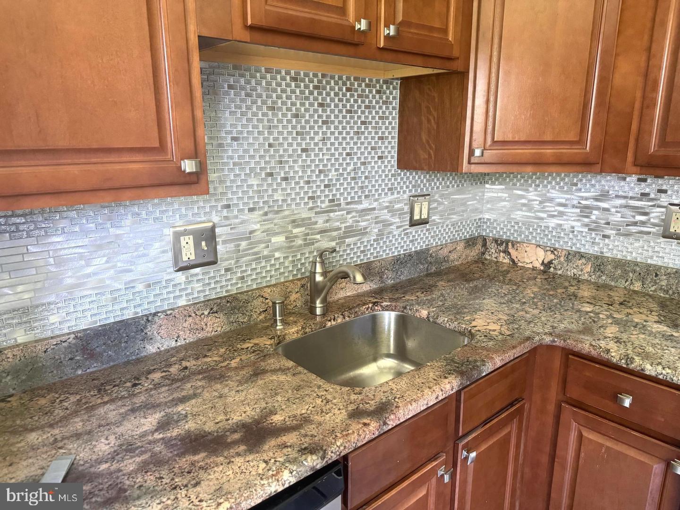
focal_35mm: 24
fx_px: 471
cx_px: 340
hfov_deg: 71.6
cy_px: 255
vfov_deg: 56.8
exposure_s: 1/60
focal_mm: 6.76
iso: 400
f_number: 1.78
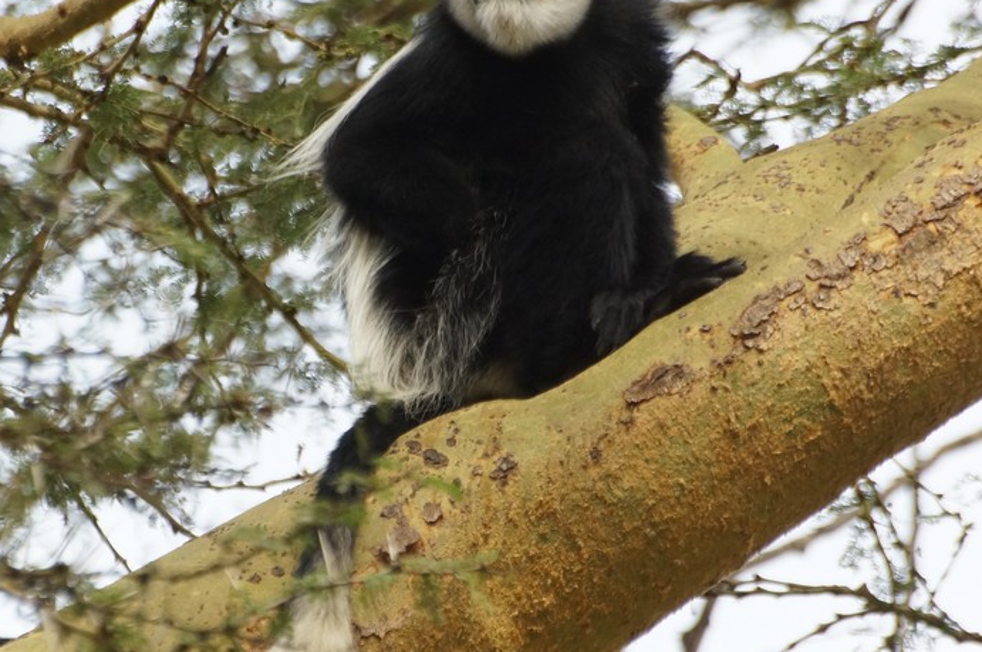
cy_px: 344
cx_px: 426
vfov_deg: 1.7
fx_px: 21360
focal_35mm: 784
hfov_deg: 2.6
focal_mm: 300
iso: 800
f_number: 7.1
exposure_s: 1/800
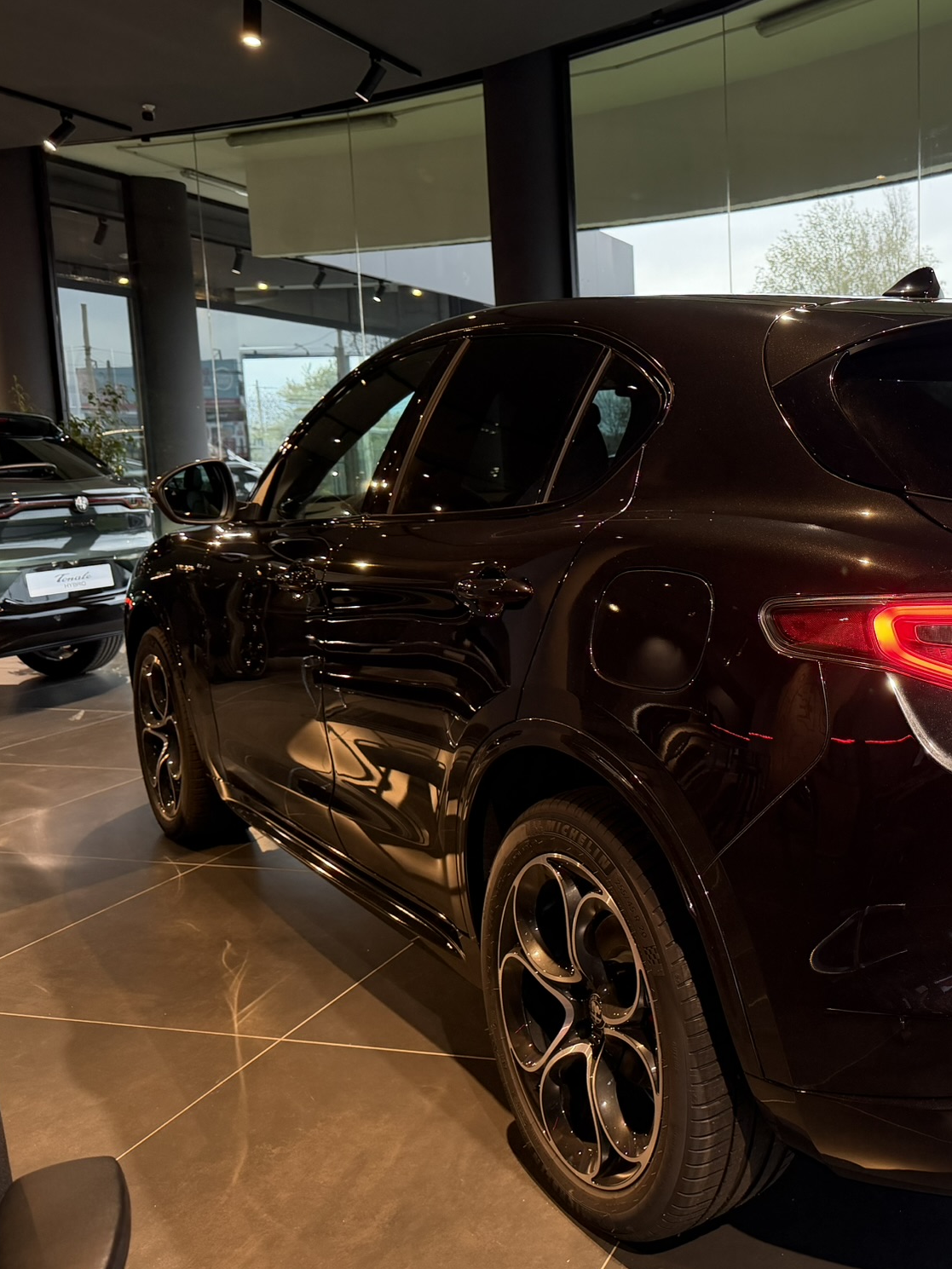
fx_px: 1210
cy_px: 626
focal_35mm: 33
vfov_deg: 55.3
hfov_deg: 39.7
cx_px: 865
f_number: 1.78
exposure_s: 1/71
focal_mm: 6.76
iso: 200
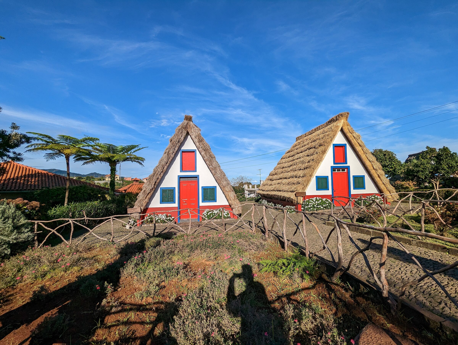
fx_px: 212
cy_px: 172
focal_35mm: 16
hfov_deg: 94.4
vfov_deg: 78.2
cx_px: 229
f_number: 2.2
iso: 47
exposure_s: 1/4149
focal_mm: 2.35
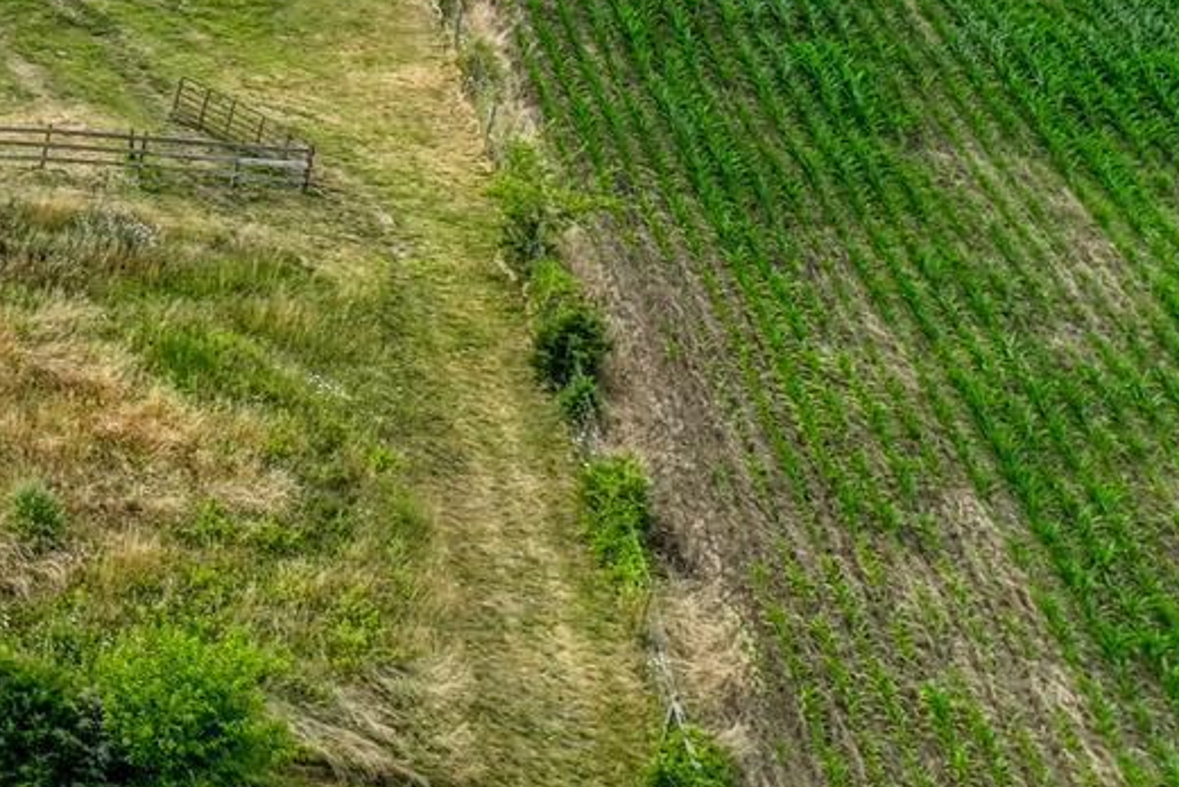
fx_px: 3211
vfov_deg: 13.4
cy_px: -285
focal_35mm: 98
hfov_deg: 16.9
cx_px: -998
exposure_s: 1/800
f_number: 2.8
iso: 380
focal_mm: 12.3
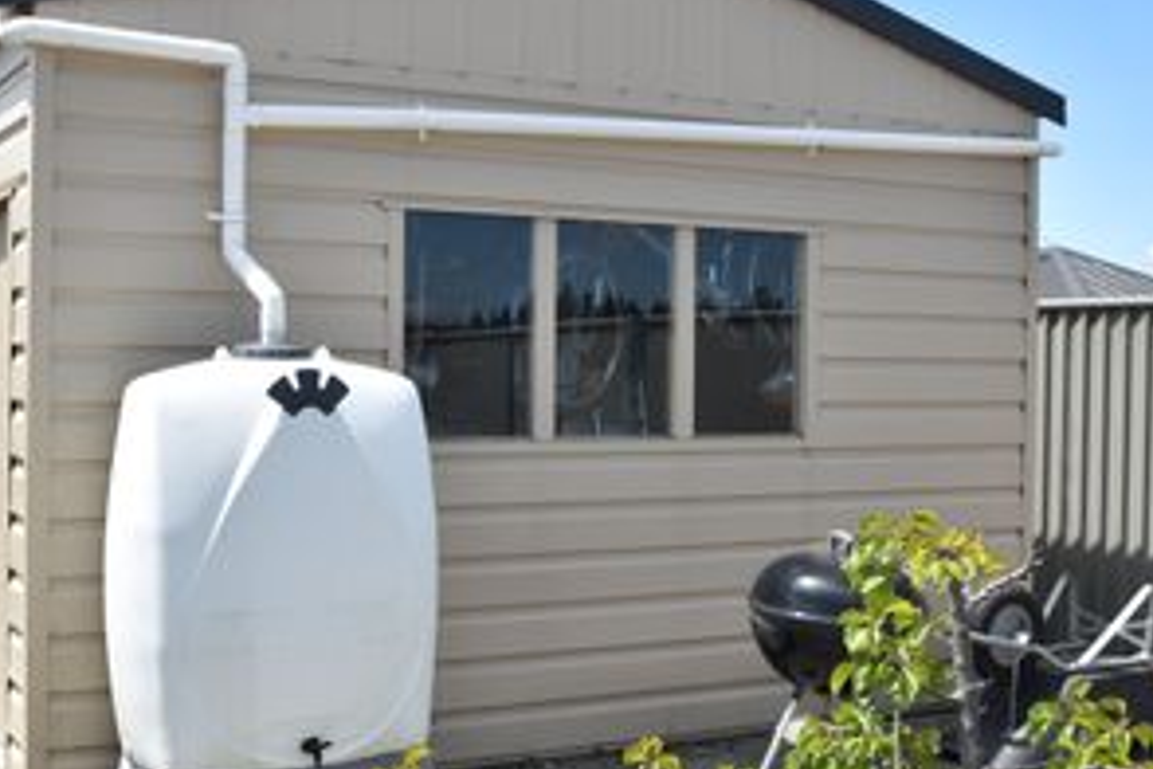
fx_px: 1537
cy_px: 398
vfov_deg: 28.1
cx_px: 526
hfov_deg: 41.1
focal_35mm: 48
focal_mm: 20
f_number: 10
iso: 200
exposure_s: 1/400
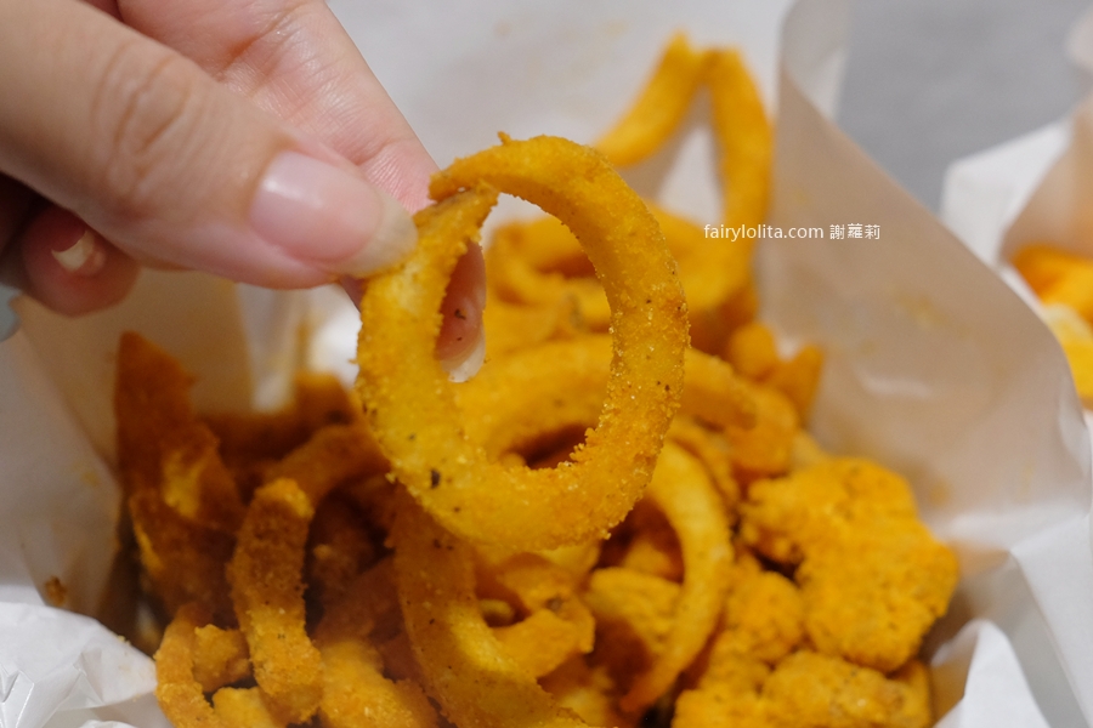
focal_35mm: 35
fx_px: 1063
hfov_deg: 54.4
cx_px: 546
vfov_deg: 37.9
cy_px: 364
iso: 1000
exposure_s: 1/125
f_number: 3.6
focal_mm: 23
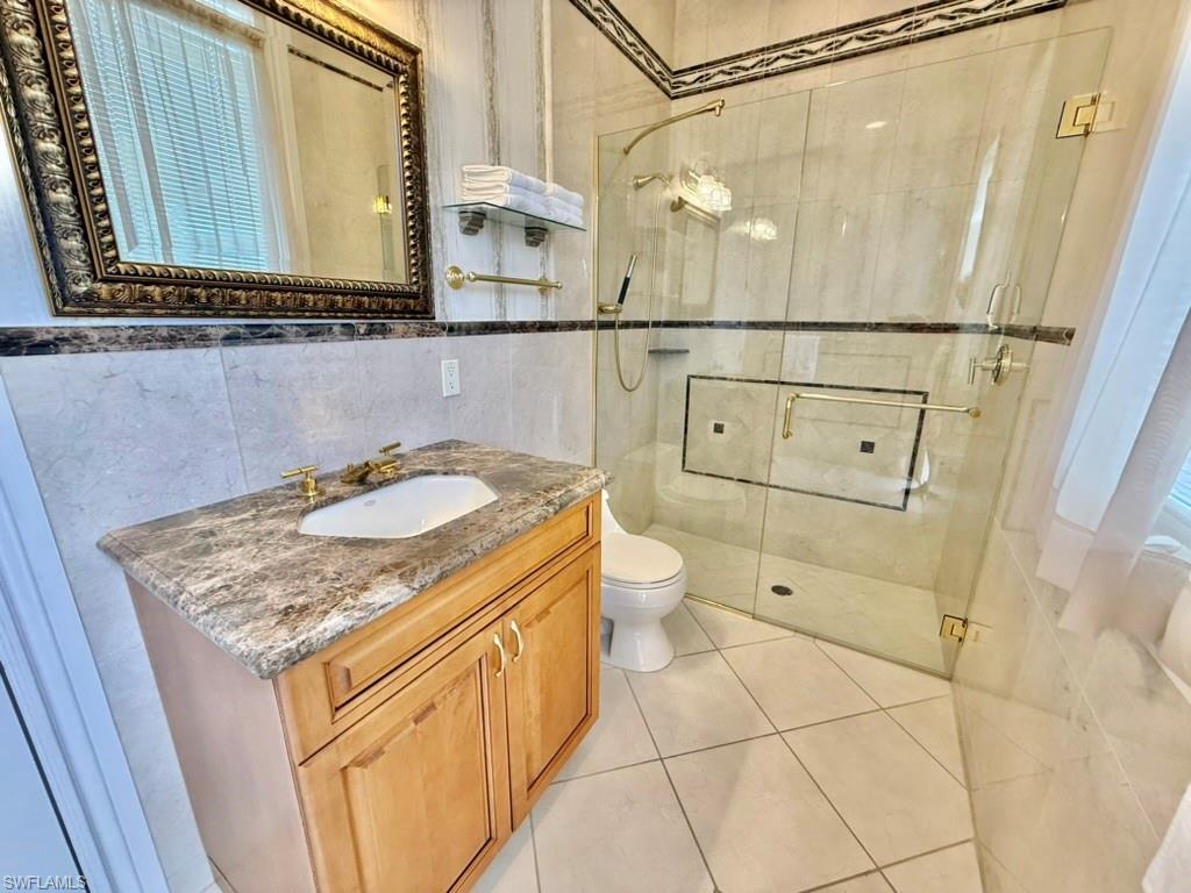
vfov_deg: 85.7
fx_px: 482
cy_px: 446
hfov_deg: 102.1
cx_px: 596
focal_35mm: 14
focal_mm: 2.22
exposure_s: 1/120
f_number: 2.2
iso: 160
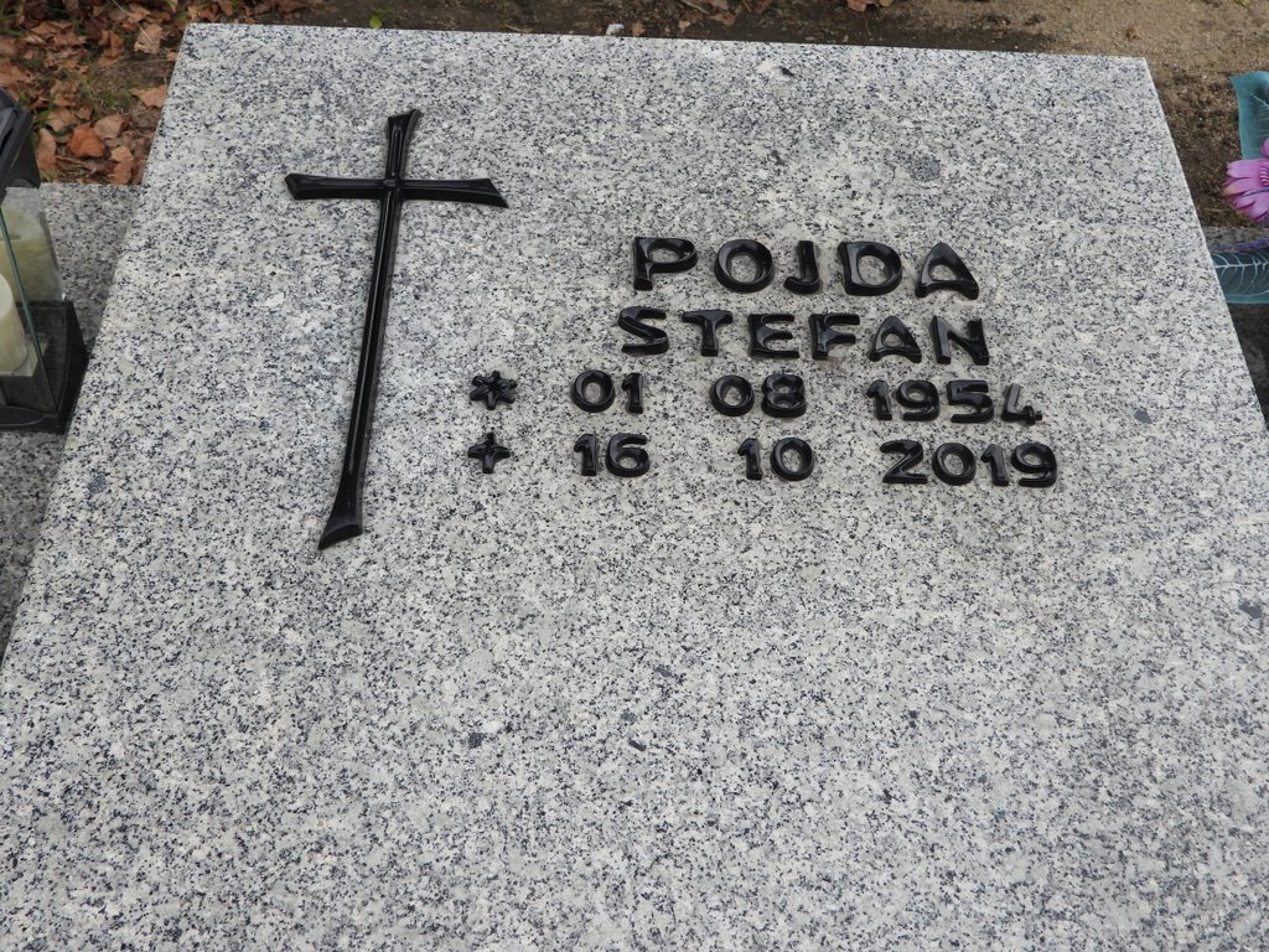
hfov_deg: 42.9
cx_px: 634
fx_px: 1613
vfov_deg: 32.9
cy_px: 476
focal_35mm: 44
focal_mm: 7.9
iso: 100
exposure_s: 1/400
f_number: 3.2
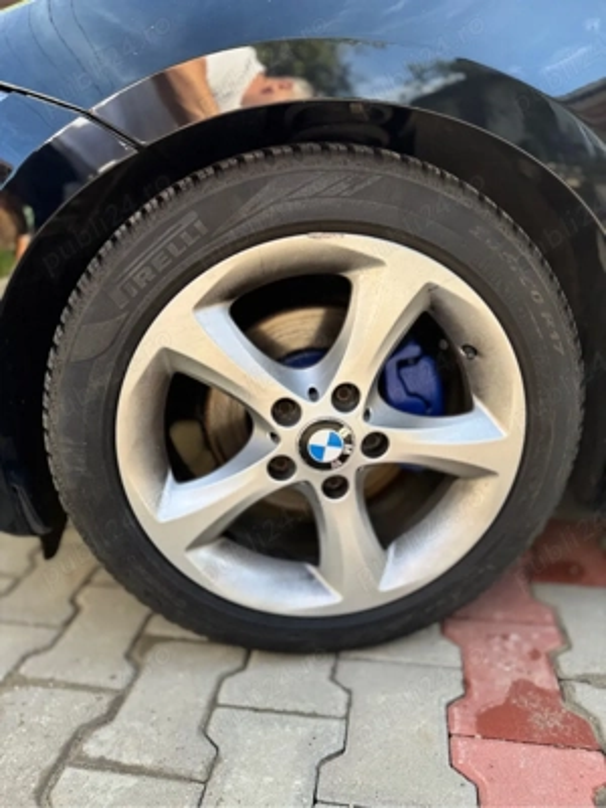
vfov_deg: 71.6
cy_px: 404
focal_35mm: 24
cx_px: 303
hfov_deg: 56.8
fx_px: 560
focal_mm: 6.76
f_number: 1.78
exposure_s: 1/364
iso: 80
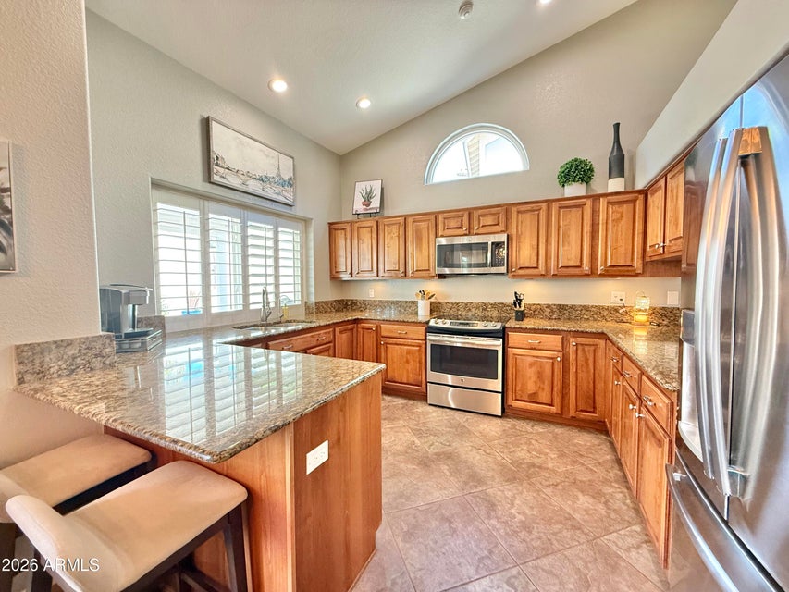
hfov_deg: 102.1
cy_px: 296
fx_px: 319
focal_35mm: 14
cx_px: 394
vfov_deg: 85.7
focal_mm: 2.22
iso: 400
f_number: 2.2
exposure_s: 1/60
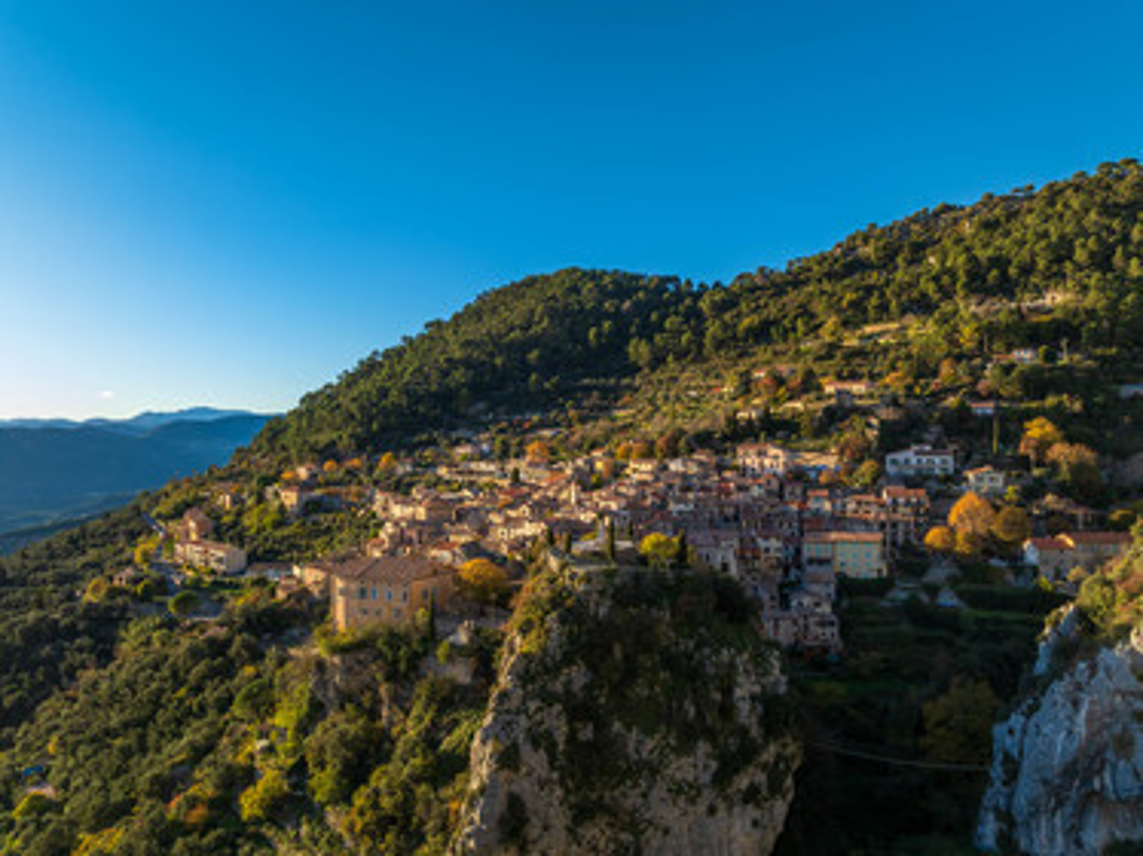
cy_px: 428
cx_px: 572
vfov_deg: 56.8
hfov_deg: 71.6
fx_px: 792
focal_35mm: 24
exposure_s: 1/100
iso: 100
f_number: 8
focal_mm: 12.3
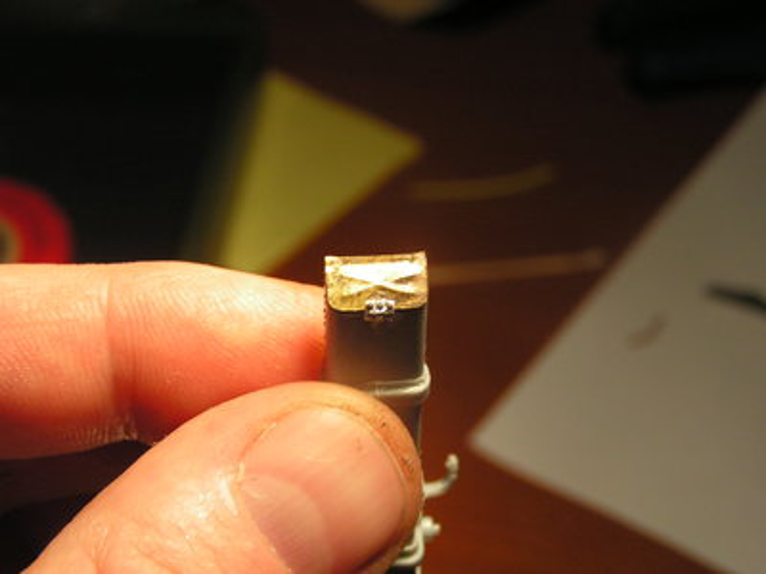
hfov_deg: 29.0
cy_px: 287
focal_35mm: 67
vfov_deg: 21.9
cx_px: 383
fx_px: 1483
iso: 100
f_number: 3.2
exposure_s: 1/80
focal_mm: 11.1
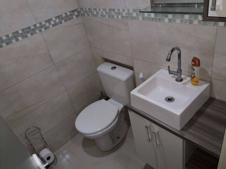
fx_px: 176
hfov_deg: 65.3
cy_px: 84
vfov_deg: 51.4
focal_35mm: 27
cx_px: 113
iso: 50
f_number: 1.9
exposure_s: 1/40
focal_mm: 3.6
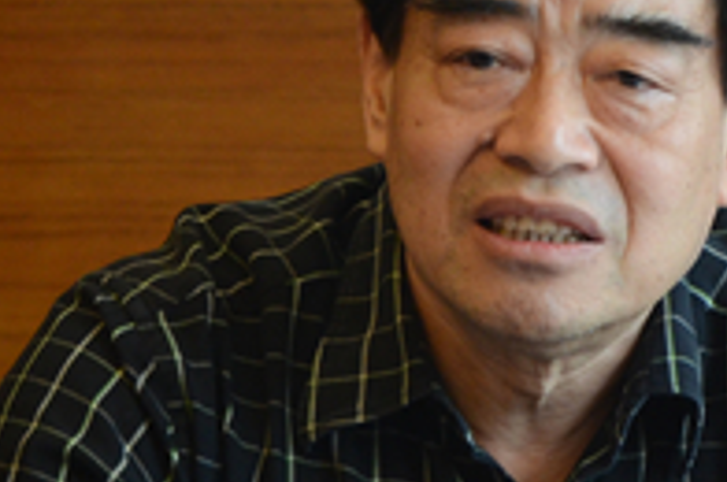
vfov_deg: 3.1
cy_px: 239
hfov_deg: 4.6
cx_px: 482
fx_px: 9052
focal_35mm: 449
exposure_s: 1/60
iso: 1000
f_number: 5.6
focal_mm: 98
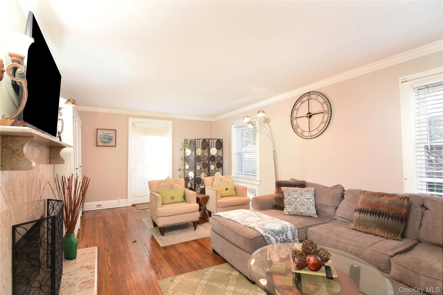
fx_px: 203
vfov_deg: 72.0
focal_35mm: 16
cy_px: 148
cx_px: 222
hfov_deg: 95.0
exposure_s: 1/1.25
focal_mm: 11
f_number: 9
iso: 320
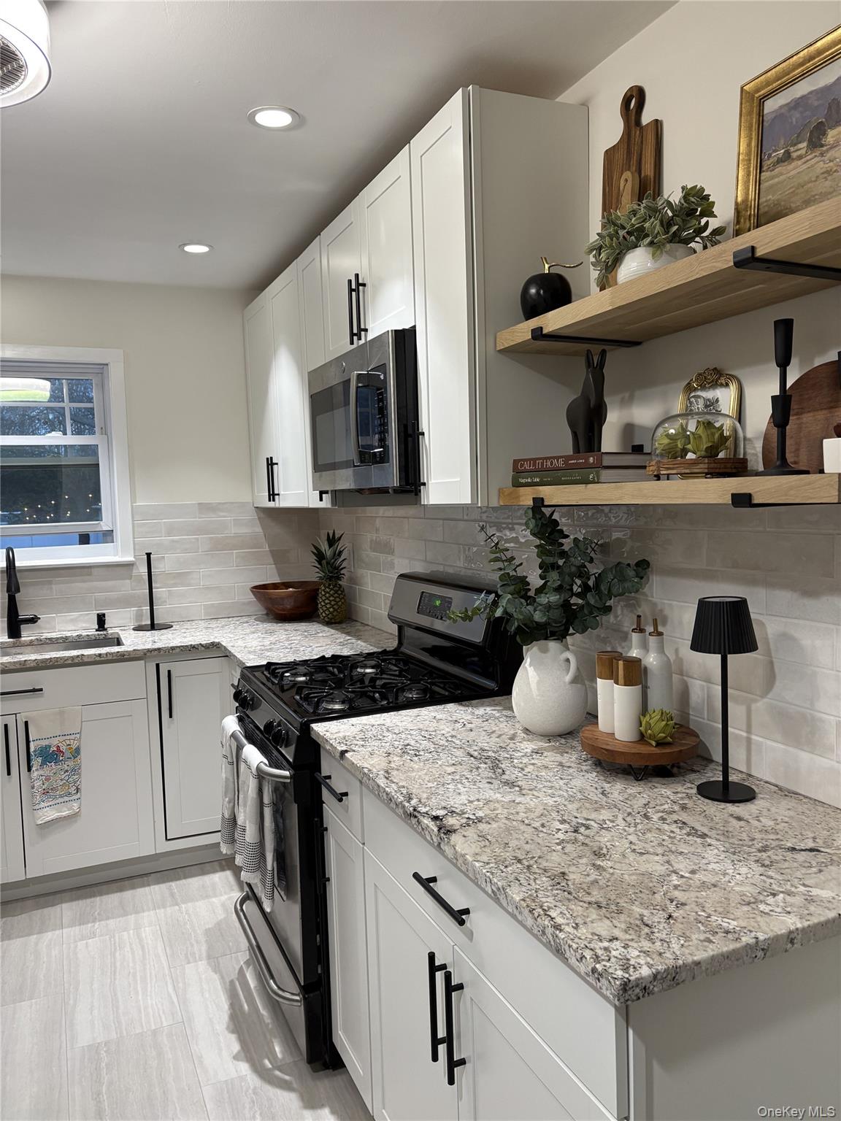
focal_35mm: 26
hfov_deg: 53.1
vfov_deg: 67.3
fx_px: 842
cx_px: 420
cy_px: 560
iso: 125
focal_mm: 5.96
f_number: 1.6
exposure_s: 1/60
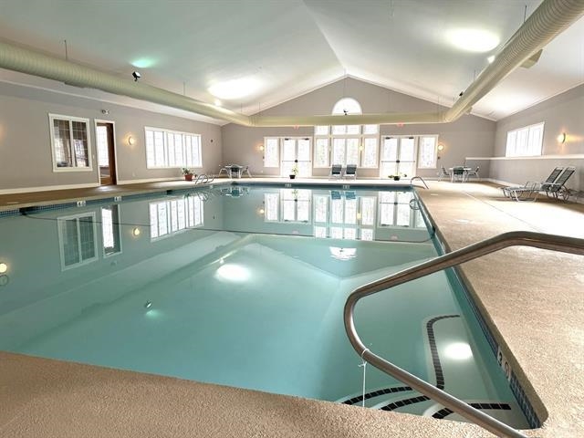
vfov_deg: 56.8
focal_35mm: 24
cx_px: 292
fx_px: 405
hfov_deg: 71.6
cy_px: 219
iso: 125
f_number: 1.78
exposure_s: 1/60
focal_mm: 6.76
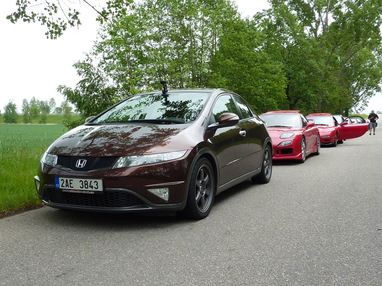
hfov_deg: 49.0
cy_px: 143
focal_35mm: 38
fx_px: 419
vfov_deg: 37.7
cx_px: 191
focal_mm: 4.4
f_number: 4
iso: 100
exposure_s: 1/160
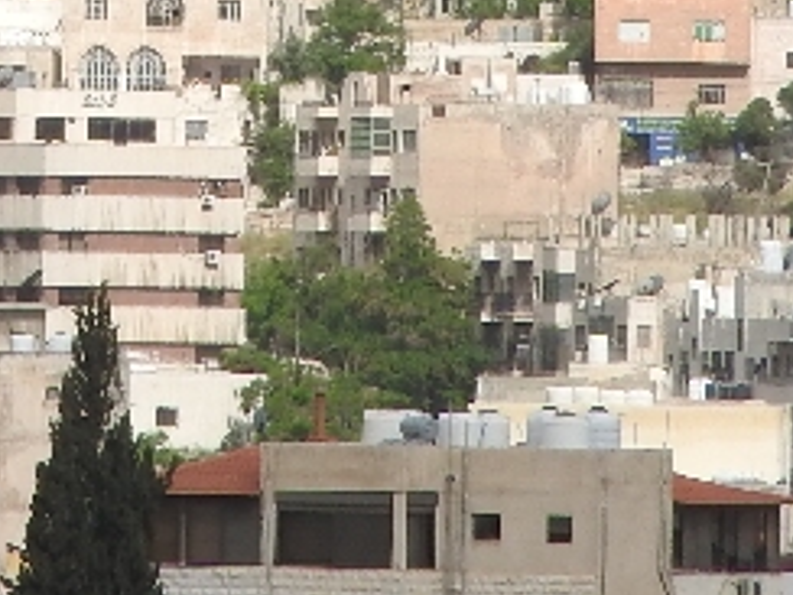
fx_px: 20297
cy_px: -722
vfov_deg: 1.7
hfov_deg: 2.2
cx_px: -214
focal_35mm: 886
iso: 100
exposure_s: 1/800
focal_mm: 32.2
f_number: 5.3
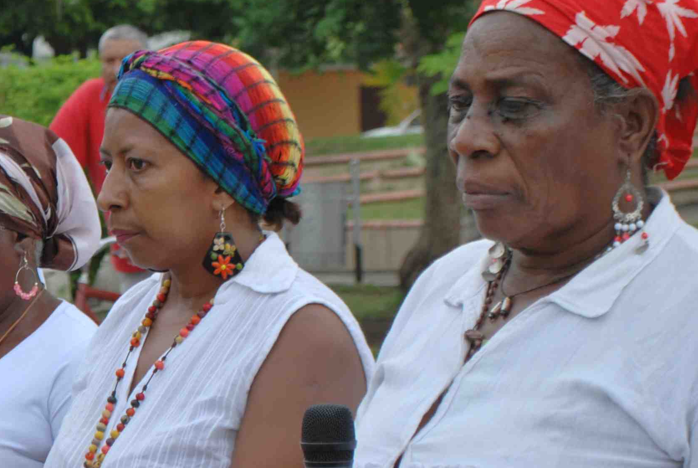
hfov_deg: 12.1
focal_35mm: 167
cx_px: -55
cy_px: 304
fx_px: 3242
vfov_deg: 8.2
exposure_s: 1/60
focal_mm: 48
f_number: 6.3
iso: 100
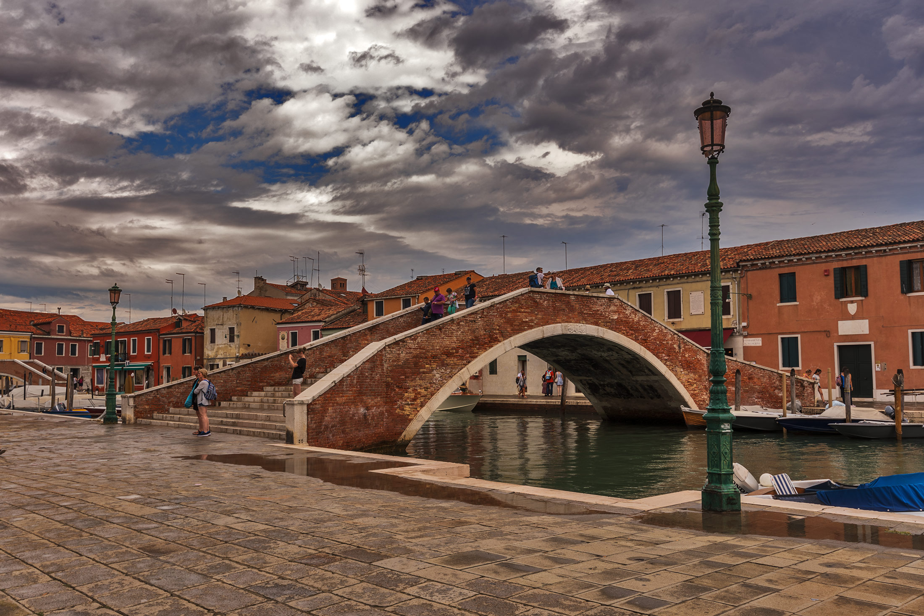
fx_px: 770
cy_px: 308
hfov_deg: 61.9
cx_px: 462
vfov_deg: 43.6
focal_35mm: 30
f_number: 8
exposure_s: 1/125
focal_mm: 20
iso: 100
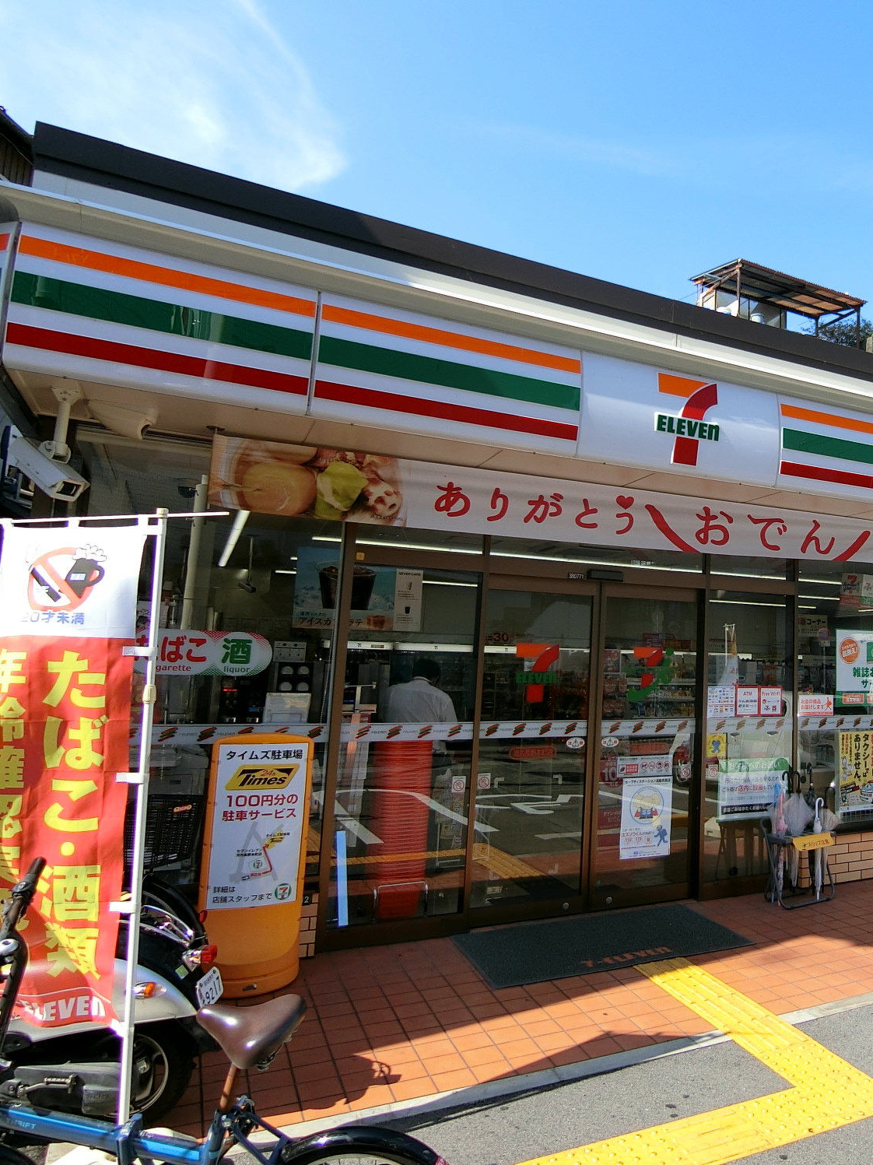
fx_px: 875
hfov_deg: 48.1
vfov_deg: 67.3
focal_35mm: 26
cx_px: 770
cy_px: 573
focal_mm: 4.06
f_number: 2.7
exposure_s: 1/800
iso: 80
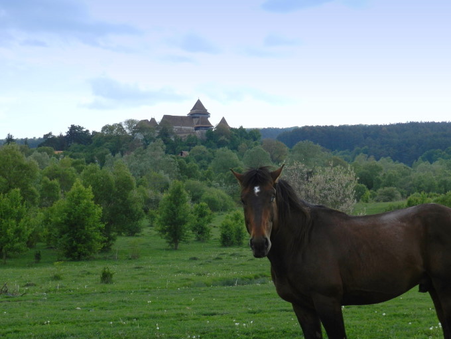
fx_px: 990
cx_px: 226
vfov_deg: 19.4
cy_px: 170
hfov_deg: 25.7
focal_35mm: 76
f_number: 4.8
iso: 160
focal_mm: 13.5
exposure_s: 1/500
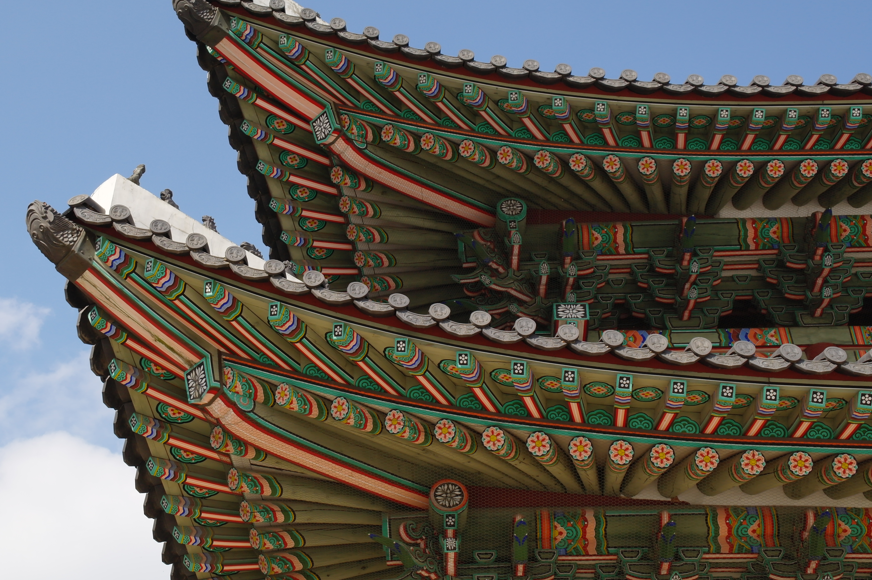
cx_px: 355
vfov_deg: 25.5
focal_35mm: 53
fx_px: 1283
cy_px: 254
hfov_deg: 37.4
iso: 200
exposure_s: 1/180
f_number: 9.5
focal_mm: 27
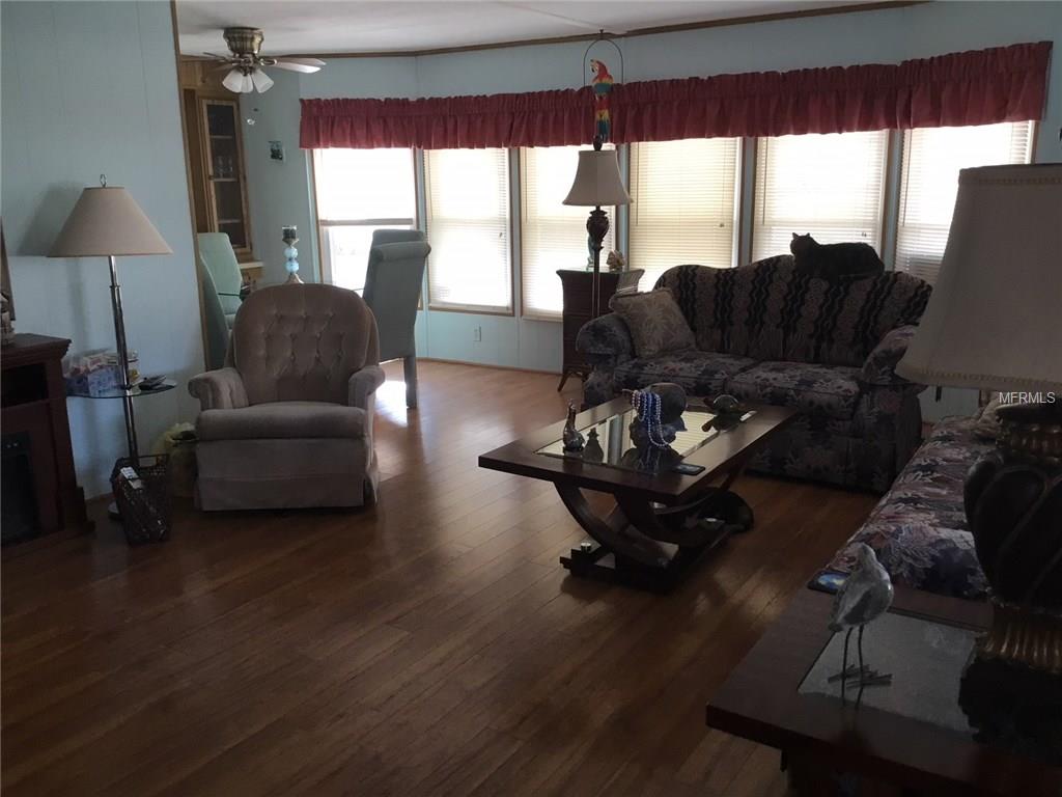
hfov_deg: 58.4
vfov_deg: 45.4
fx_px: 951
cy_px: 398
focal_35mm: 31
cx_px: 531
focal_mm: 3.3
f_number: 2.4
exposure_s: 1/30
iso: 32
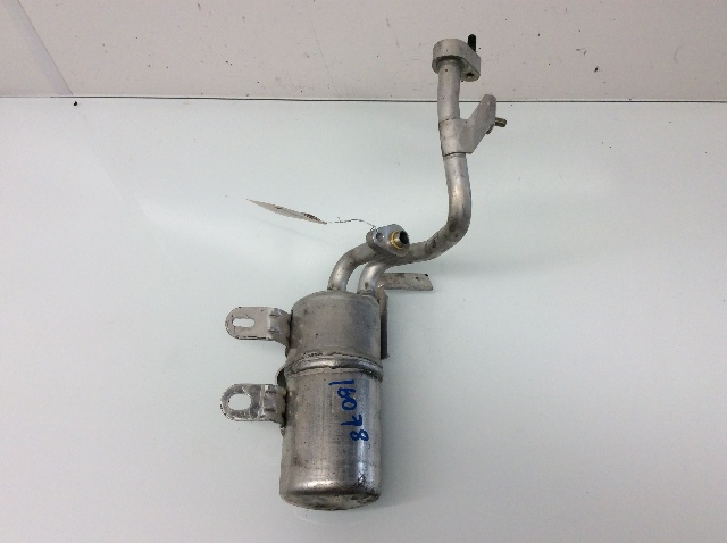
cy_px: 272
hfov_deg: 56.9
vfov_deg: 44.1
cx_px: 364
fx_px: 671
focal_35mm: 32
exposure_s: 1/120
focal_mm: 3.3
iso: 64
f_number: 2.4
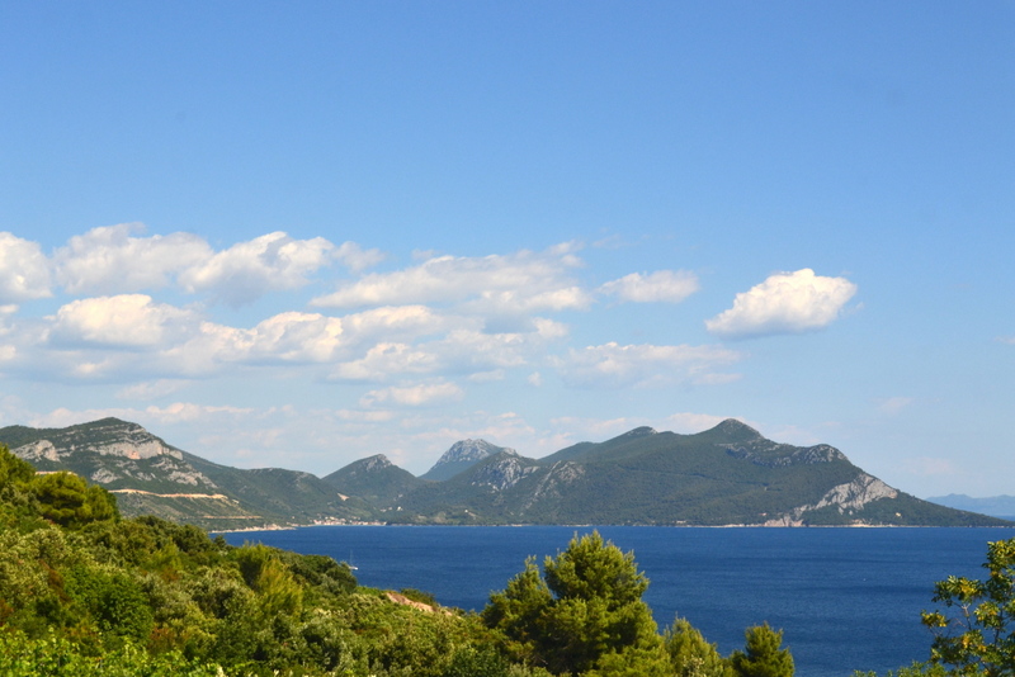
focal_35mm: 60
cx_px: 508
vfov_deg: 22.6
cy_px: 338
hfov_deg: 33.4
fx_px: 1692
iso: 400
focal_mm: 40
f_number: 11
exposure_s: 1/500
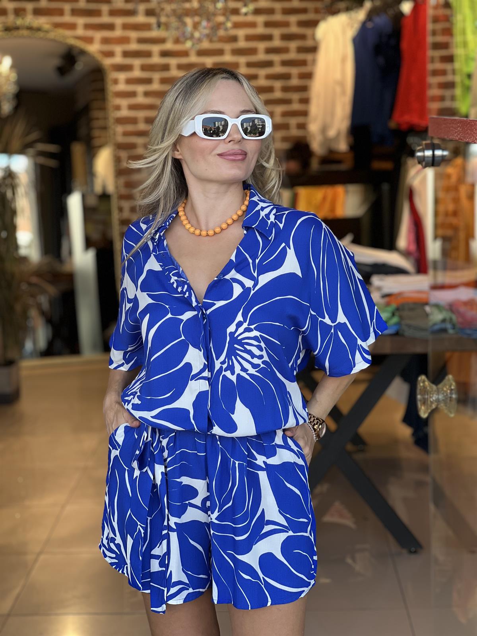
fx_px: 1415
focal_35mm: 77
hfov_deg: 19.1
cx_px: 238
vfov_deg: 25.3
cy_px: 318
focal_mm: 9
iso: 32
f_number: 2.8
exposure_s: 1/100
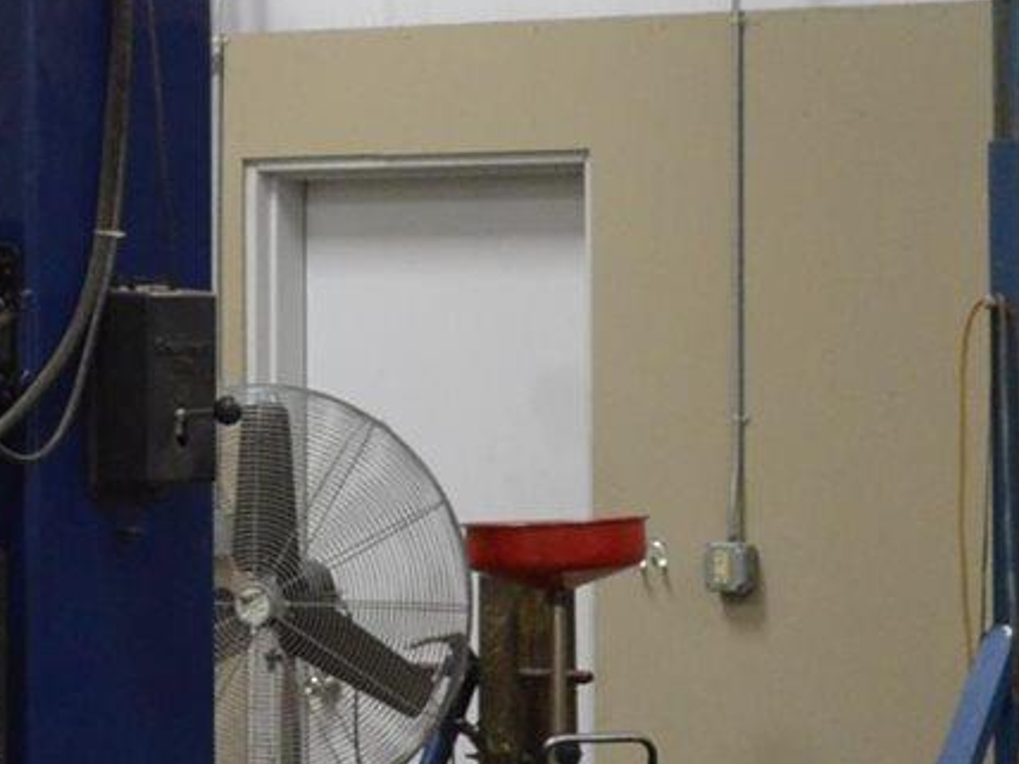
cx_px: 536
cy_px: 228
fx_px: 5475
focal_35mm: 186
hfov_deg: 10.6
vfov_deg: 8.0
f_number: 3.5
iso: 400
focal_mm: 18
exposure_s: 1/60
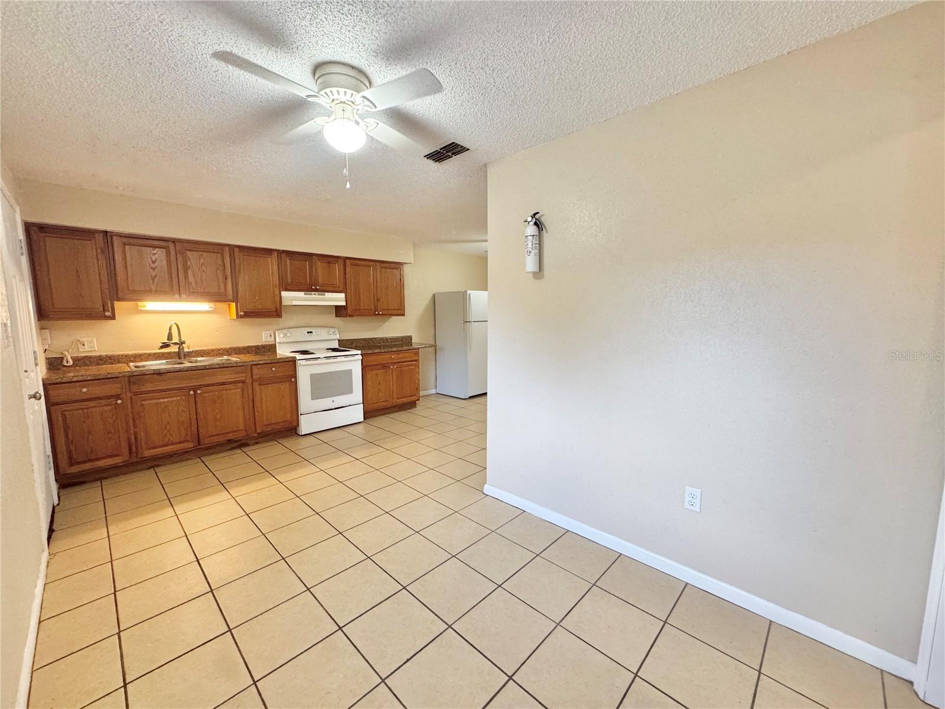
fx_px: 382
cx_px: 472
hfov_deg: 102.1
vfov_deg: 85.7
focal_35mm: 14
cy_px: 354
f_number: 2.2
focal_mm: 2.22
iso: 250
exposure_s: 1/60
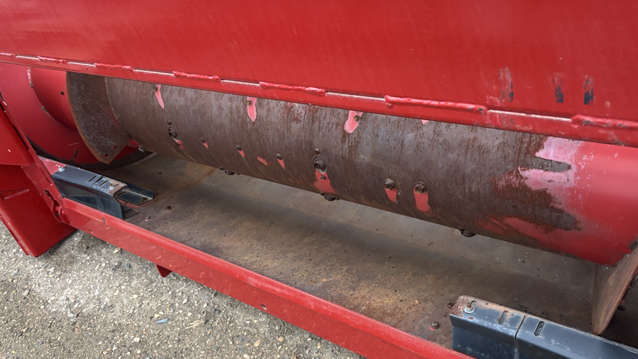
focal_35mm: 33
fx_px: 558
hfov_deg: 59.5
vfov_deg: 35.6
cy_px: 169
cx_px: 326
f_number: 1.6
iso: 500
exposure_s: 1/60
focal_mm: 5.96
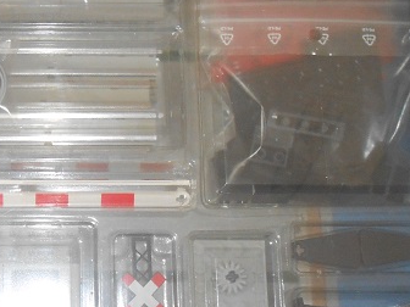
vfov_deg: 18.2
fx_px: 959
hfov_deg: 23.2
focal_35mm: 81
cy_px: 117
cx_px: 1
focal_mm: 6
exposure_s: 1/10
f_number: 3.9
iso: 400
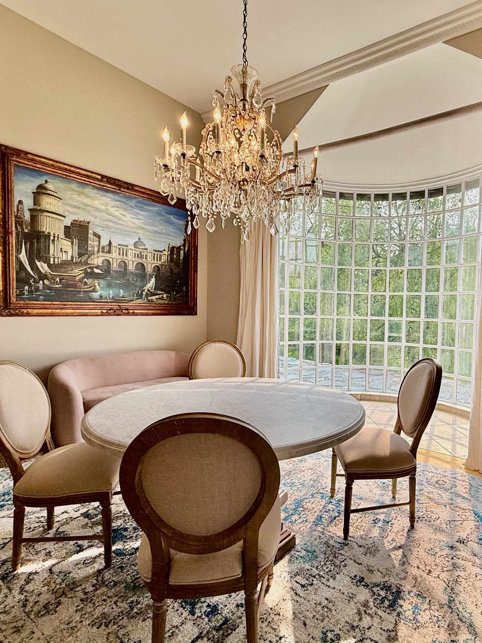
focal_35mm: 19
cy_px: 326
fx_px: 353
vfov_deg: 84.7
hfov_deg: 66.7
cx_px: 324
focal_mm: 2.22
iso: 50
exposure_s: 1/280
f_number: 2.2
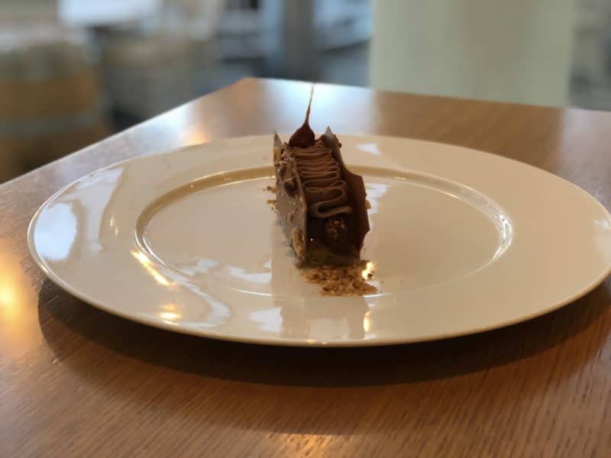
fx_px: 1006
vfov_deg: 25.7
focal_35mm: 57
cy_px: 229
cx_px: 306
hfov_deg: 33.8
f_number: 2.8
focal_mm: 6.6
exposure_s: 1/50
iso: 320
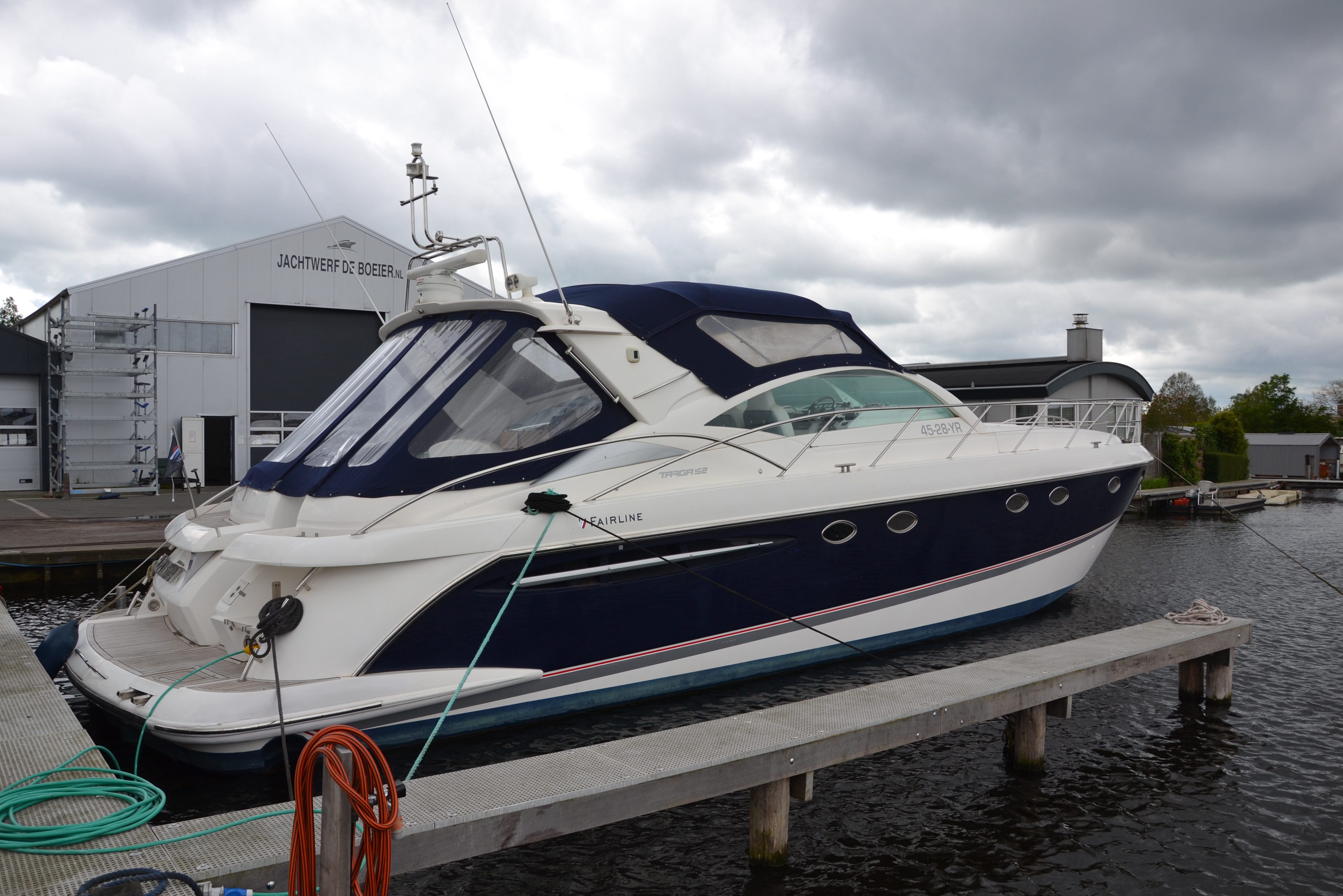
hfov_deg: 67.4
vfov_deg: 47.9
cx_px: 672
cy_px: 448
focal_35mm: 27
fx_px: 1007
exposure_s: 1/250
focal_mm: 18
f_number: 8
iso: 100
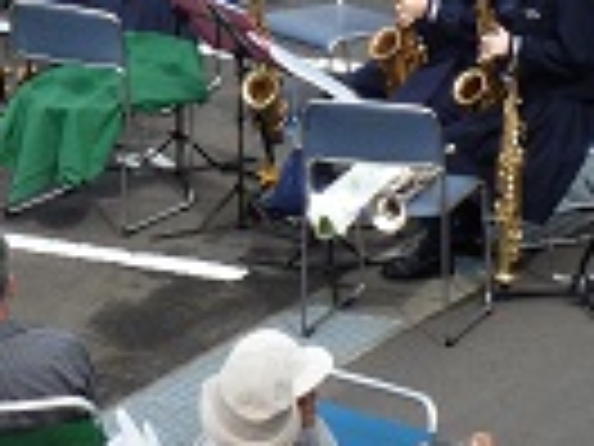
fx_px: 5714
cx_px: 101
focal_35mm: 333
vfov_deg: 4.4
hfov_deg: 5.9
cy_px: -176
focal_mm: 20.2
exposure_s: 1/200
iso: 100
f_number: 5.1
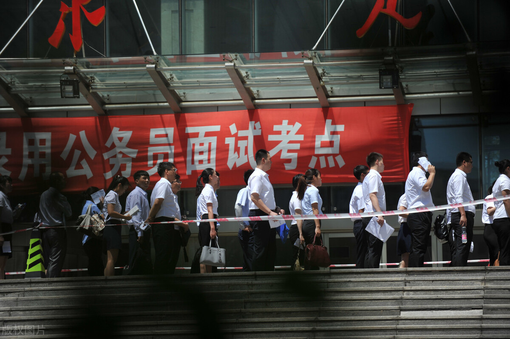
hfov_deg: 11.8
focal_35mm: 175
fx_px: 2478
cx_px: 255
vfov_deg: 7.8
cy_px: 170
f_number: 2.8
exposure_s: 1/5000
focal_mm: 175
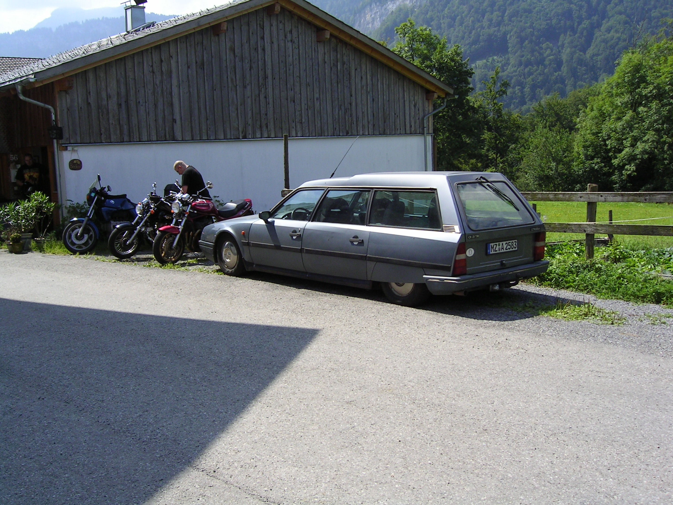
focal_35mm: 36
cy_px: 252
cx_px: 336
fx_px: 700
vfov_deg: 39.7
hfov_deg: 51.4
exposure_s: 1/322
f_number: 4.8
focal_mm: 5.6
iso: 50
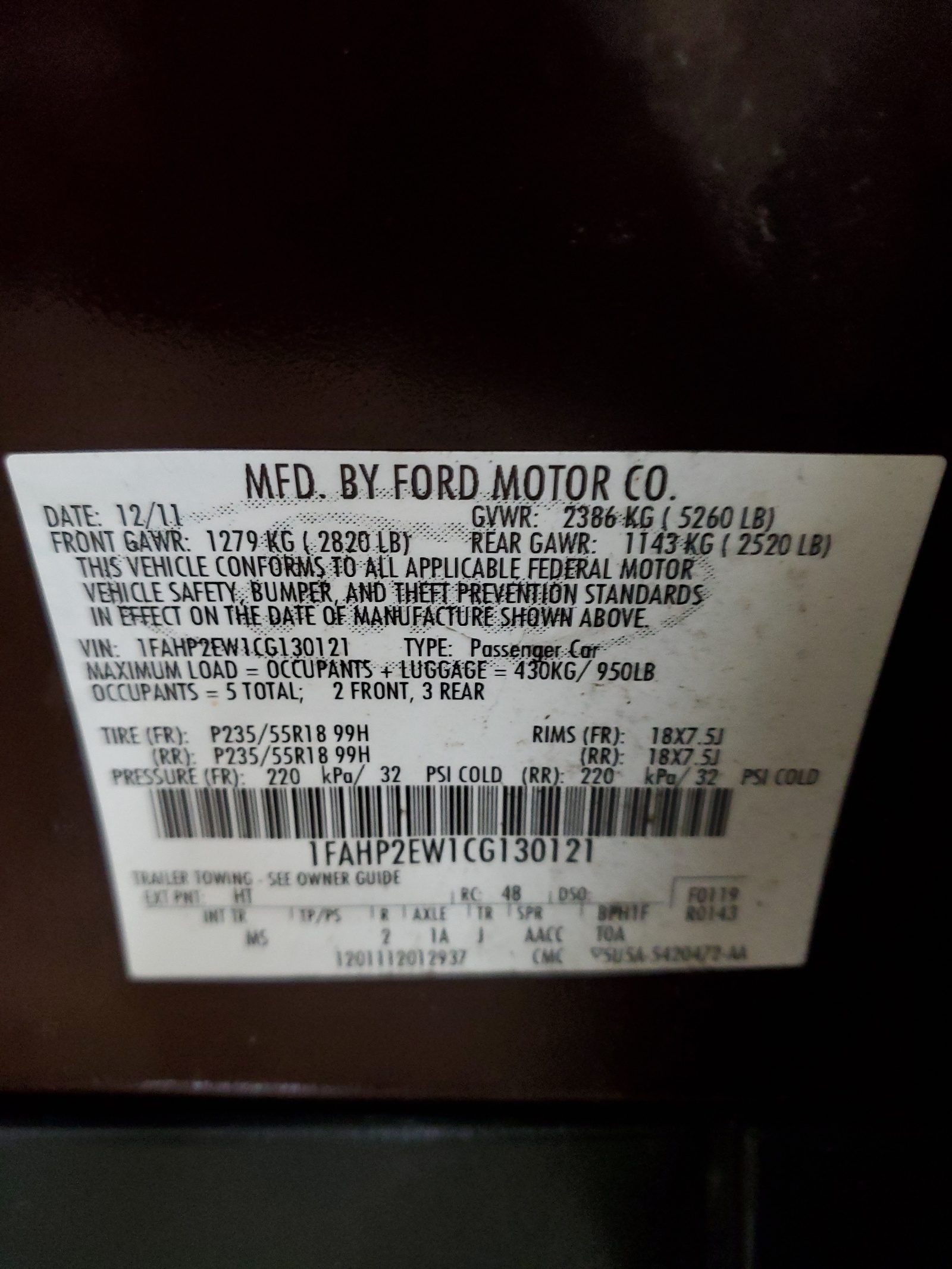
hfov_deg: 53.1
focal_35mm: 26
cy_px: 634
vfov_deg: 67.3
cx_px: 476
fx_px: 953
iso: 288
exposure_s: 1/17
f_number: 1.5
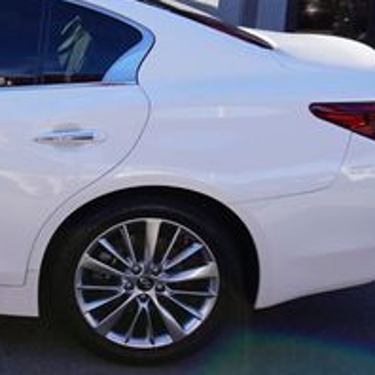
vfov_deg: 26.1
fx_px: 809
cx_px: -144
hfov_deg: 22.6
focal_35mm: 66
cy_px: 157
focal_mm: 16
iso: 100
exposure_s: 1/80
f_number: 9
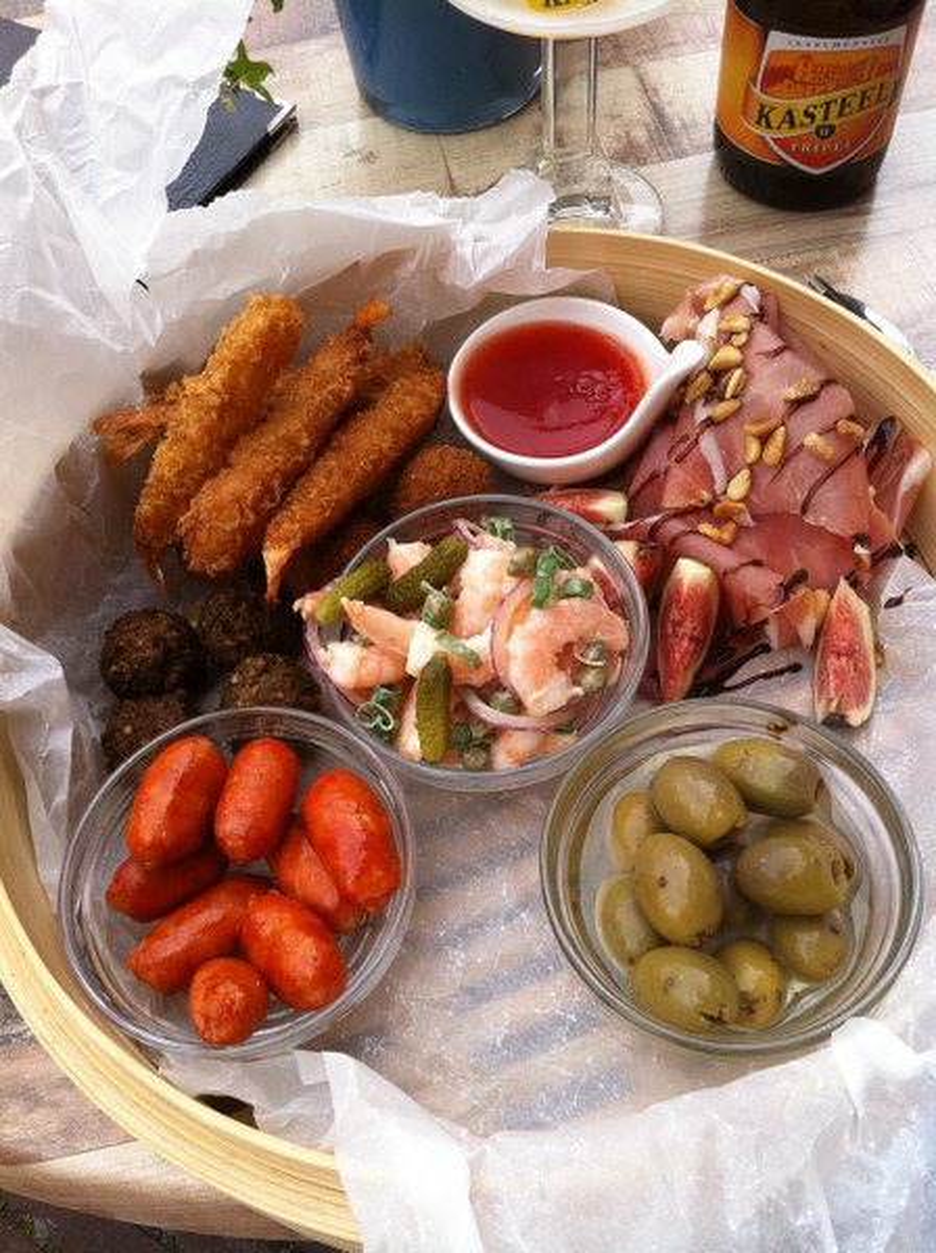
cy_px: 626
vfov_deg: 52.7
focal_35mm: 35
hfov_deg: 40.6
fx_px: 1265
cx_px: 468
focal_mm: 3.85
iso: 80
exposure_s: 1/402
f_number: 2.8
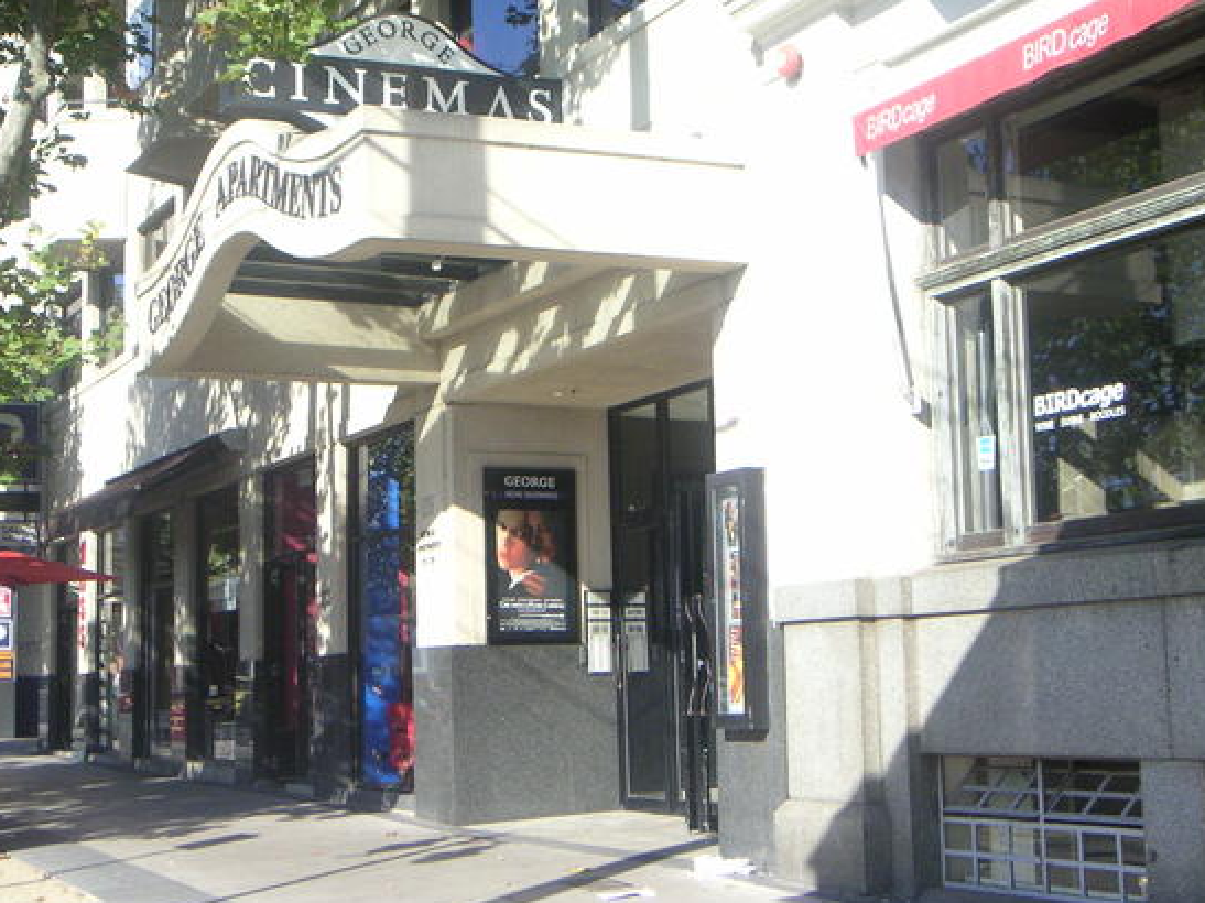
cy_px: 385
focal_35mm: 55
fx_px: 1914
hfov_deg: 34.9
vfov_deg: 26.5
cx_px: 557
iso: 160
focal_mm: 7.3
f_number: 6.7
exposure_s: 1/45
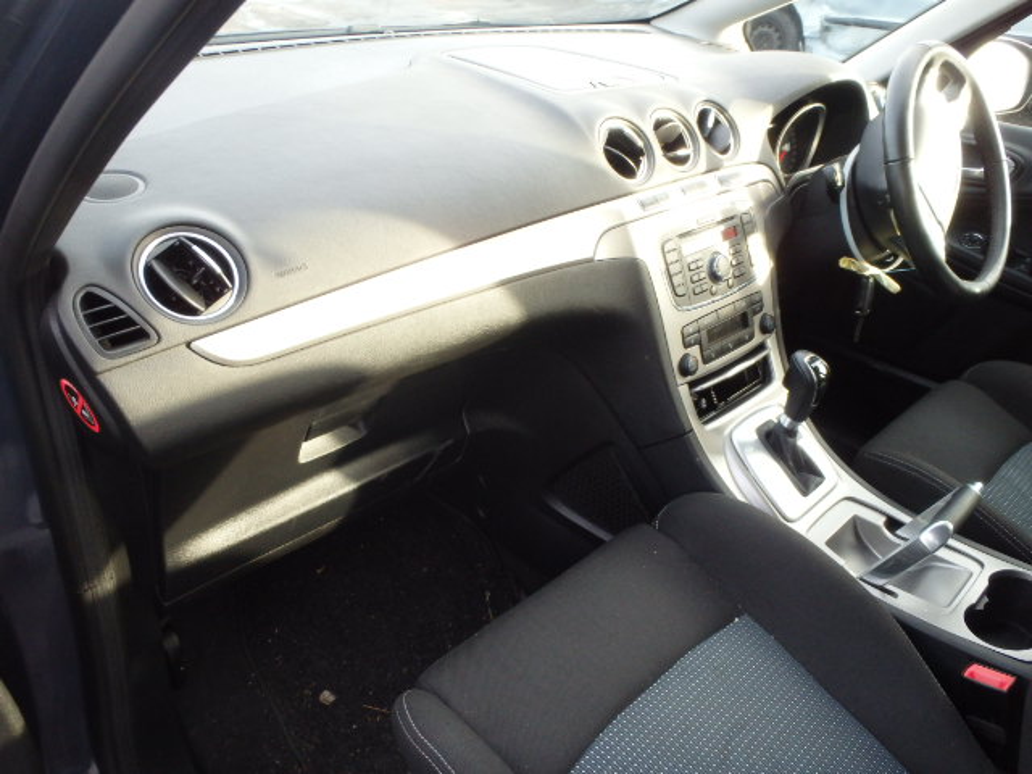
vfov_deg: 49.7
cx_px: 516
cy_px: 387
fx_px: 835
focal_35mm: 28
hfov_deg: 63.4
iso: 400
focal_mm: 5
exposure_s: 1/80
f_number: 3.9
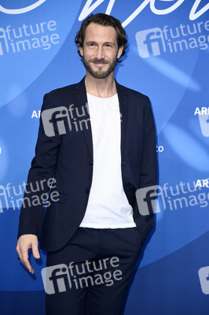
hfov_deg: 11.2
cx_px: 104
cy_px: 158
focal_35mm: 122
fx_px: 1064
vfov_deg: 16.8
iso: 1250
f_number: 5.6
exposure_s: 1/250
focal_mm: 122
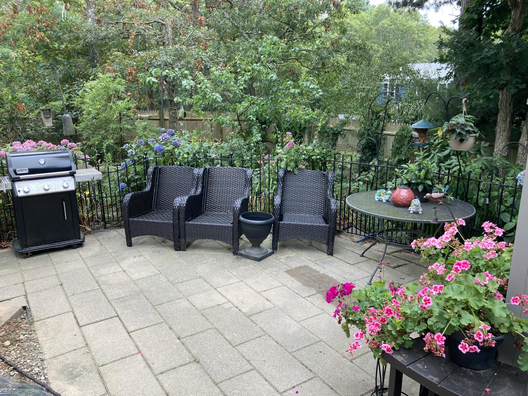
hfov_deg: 63.4
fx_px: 427
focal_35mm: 28
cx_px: 264
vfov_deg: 49.7
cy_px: 198
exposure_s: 1/212
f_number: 1.8
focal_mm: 3.99
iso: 20
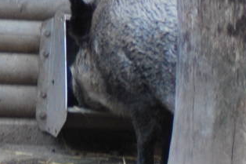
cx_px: -208
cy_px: -15
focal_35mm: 536
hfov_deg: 3.8
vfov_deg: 2.6
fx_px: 3661
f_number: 4
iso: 320
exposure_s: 1/125
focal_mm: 70
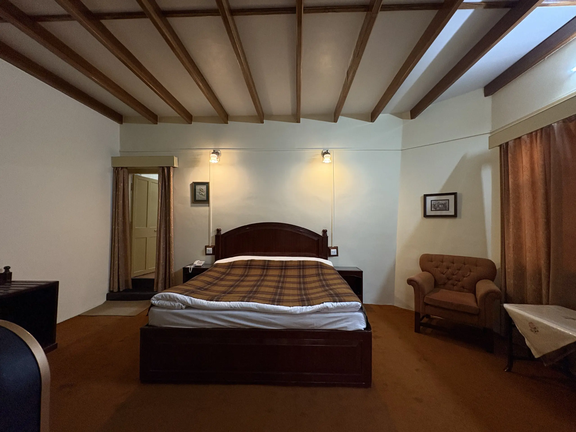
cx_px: 288
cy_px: 216
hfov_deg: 102.1
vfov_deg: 85.7
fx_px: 233
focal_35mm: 14
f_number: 2.2
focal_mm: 2.22
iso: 320
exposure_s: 1/51
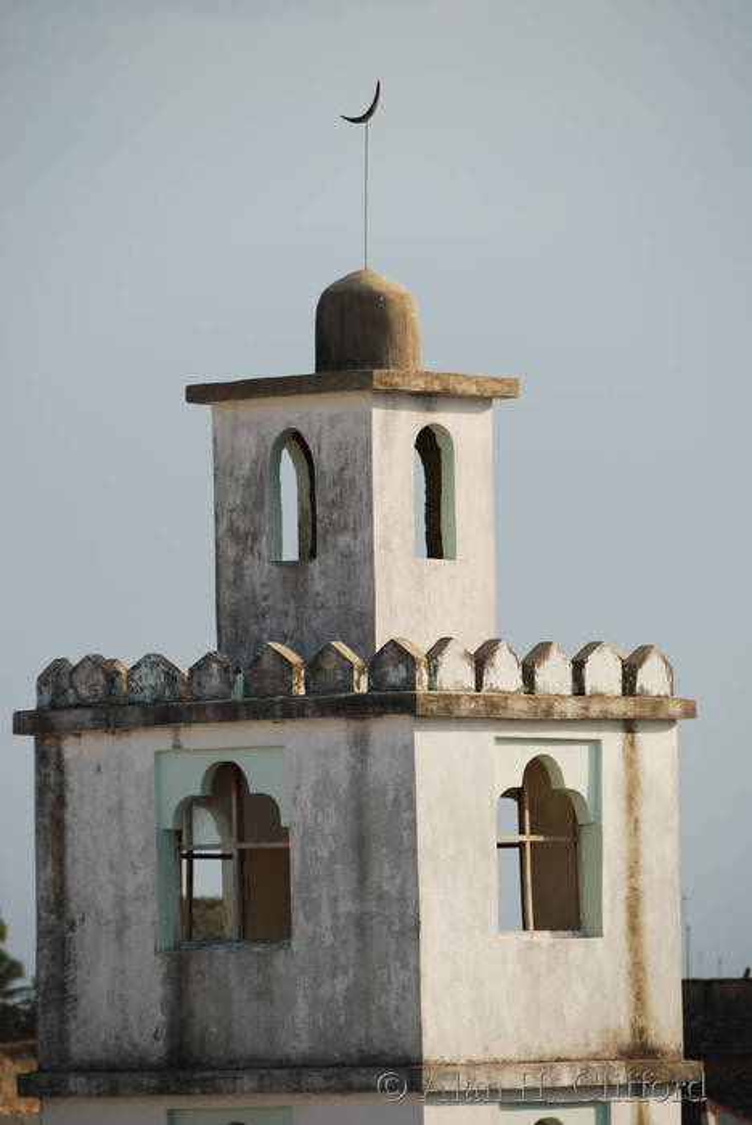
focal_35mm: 300
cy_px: 562
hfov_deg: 4.6
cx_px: 376
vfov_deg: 6.9
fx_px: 9381
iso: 100
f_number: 5.6
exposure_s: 1/320
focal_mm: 200
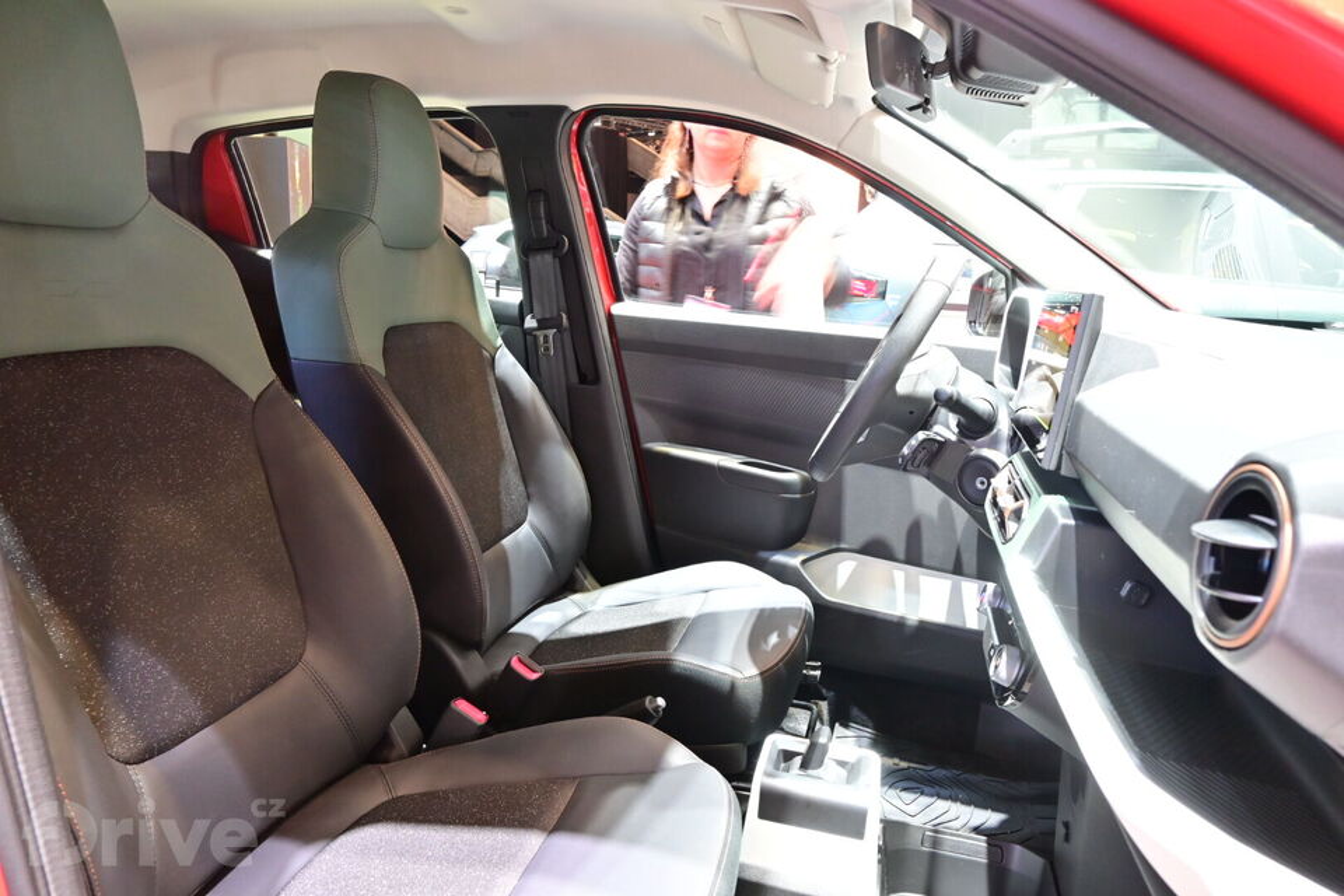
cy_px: 448
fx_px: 896
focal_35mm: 24
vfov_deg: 53.1
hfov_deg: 73.7
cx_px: 672
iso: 800
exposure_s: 1/6
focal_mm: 16
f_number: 6.3
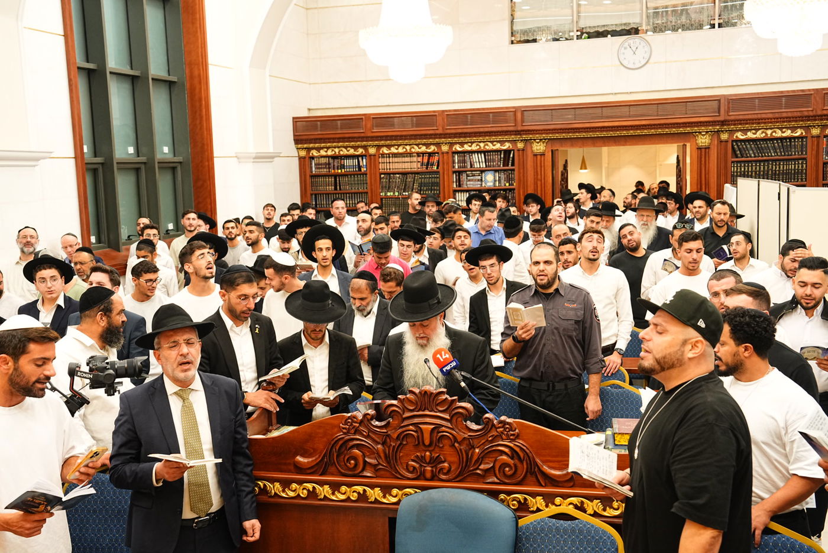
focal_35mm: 43
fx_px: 989
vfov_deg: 31.2
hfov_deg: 45.4
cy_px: 276
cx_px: 414
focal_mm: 43
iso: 1600
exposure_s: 1/125
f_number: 5.6
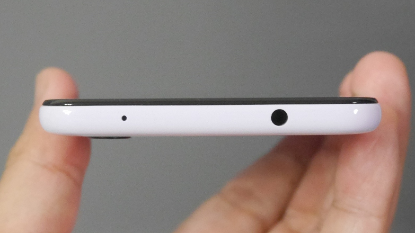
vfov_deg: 24.4
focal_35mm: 49
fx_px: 539
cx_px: 208
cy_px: 119
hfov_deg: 42.1
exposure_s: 1/60
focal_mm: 22
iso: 2000
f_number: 4.7
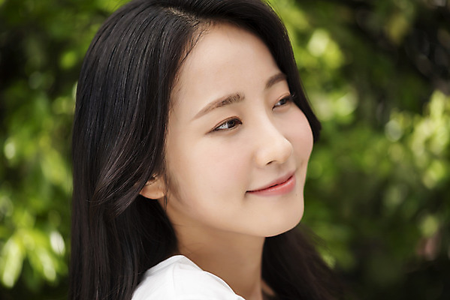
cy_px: 150
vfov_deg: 13.1
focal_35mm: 105
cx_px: 225
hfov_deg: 19.4
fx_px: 1313
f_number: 4
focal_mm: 105
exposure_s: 1/400
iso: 100
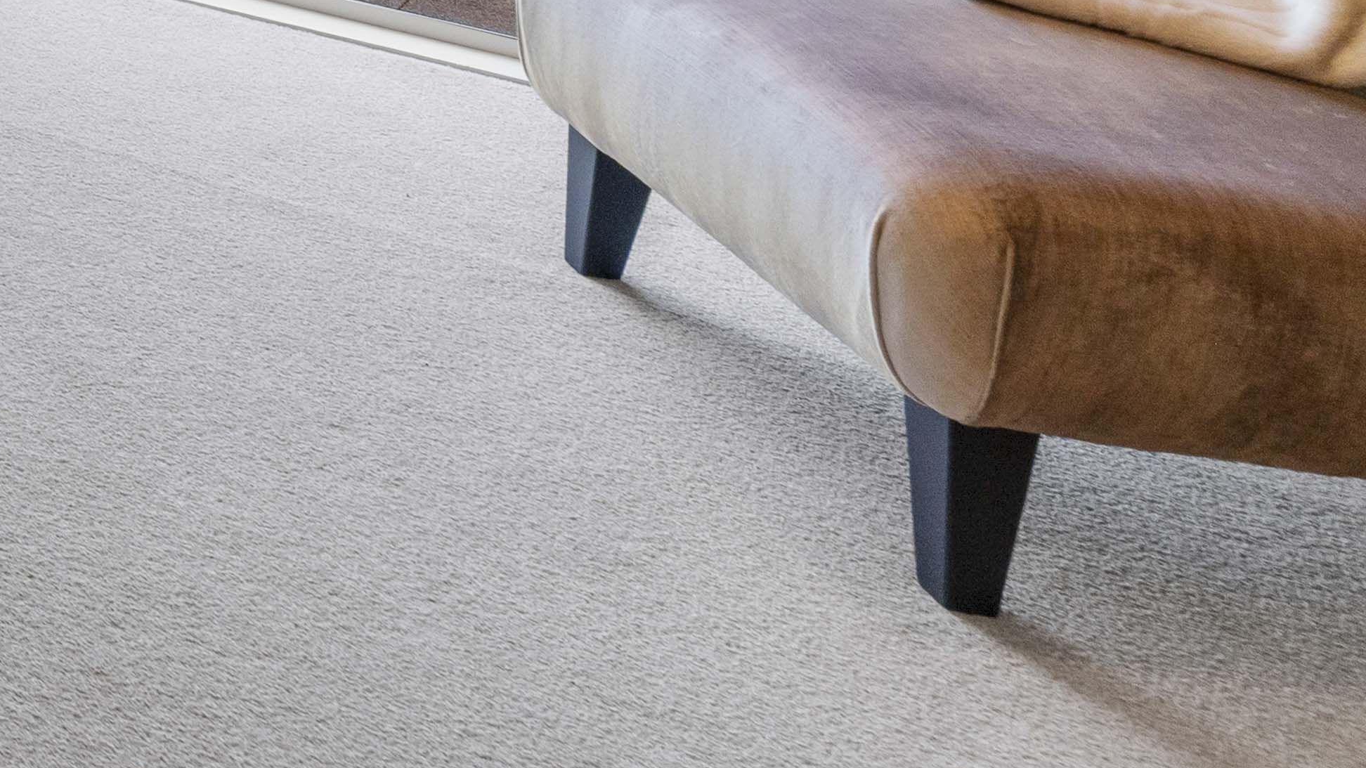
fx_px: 2173
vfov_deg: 15.2
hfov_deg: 20.2
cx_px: -1265
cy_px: -860
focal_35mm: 60
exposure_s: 1/50
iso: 640
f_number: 9
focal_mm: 14
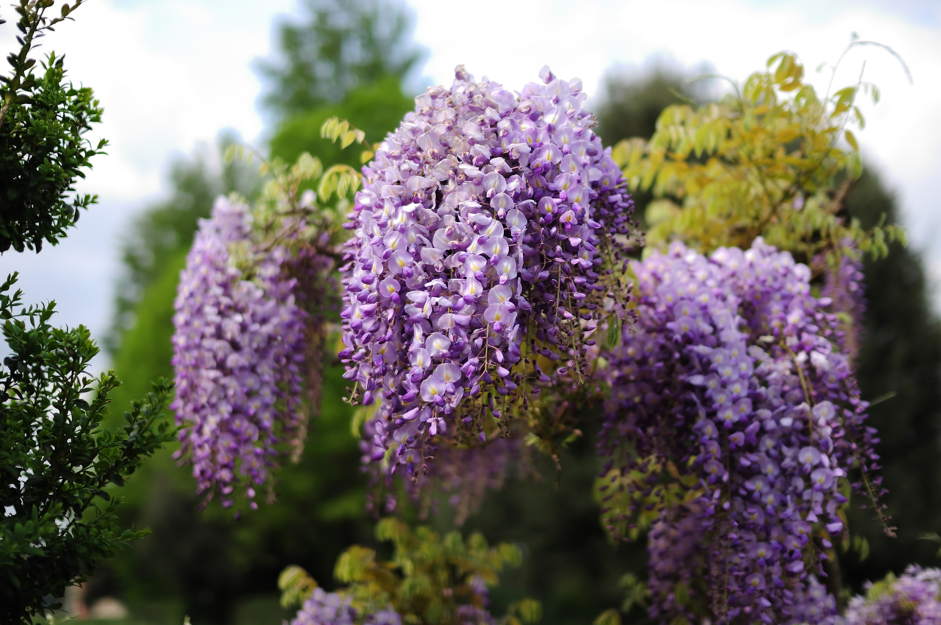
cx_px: 470
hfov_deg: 43.7
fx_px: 1175
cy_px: 312
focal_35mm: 45
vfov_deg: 29.8
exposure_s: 1/4000
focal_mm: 30
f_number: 1.4
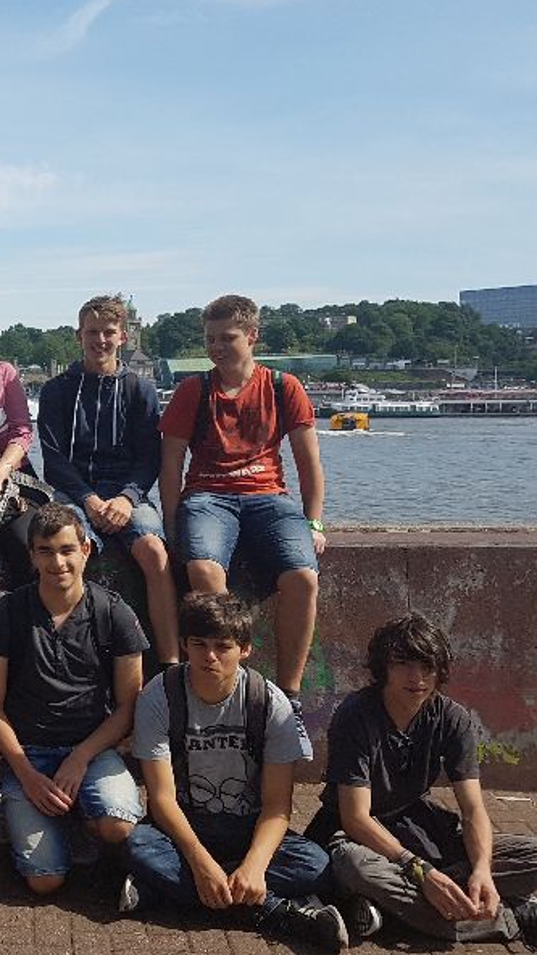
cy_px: 455
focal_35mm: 49
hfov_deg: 22.4
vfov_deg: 42.1
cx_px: -119
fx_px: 1240
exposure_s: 1/1952
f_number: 1.7
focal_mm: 4.2
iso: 40
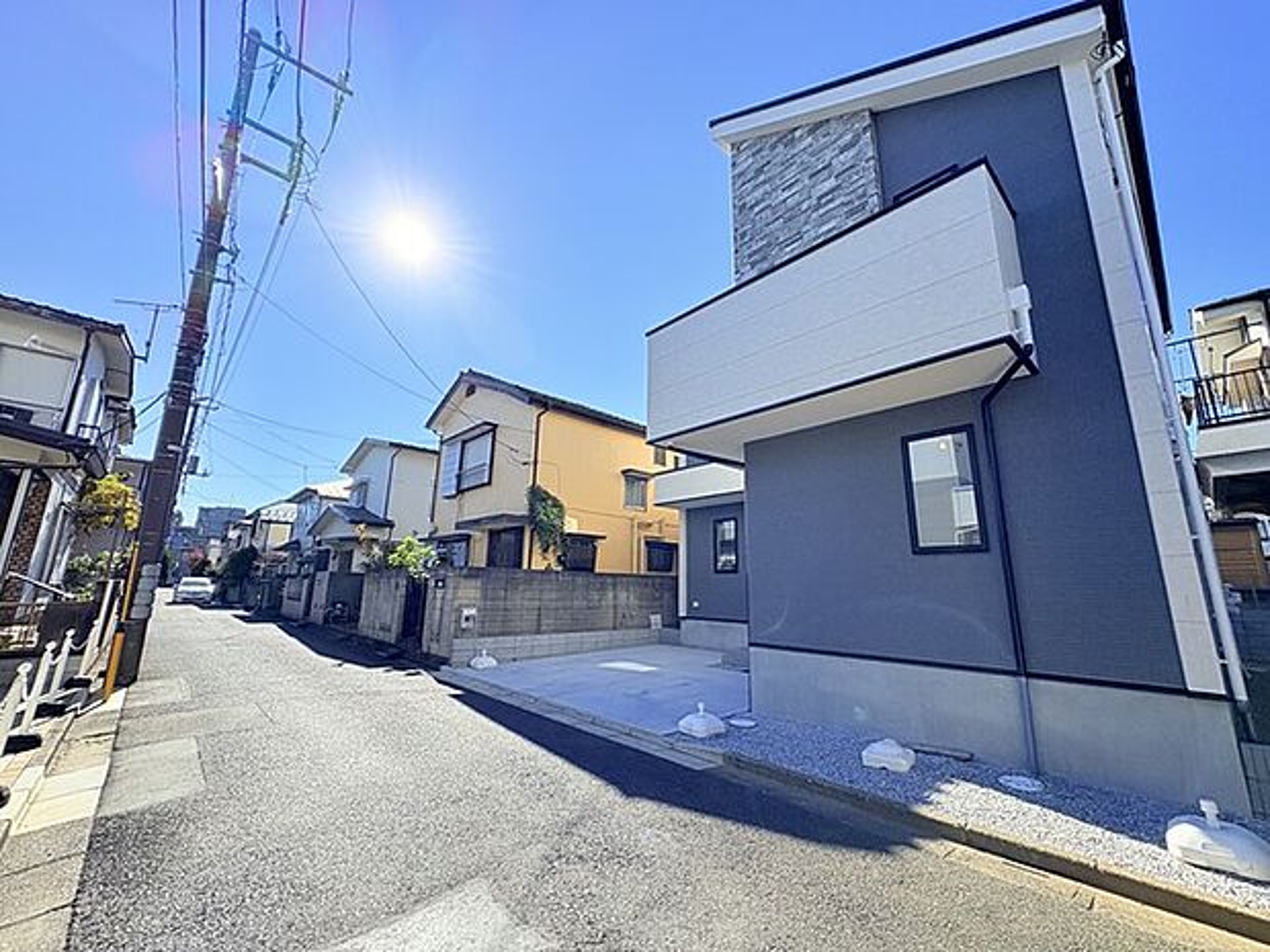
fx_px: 514
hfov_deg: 102.1
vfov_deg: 85.7
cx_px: 635
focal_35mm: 14
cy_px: 476
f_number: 2.2
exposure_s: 1/2415
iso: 64
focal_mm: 2.22
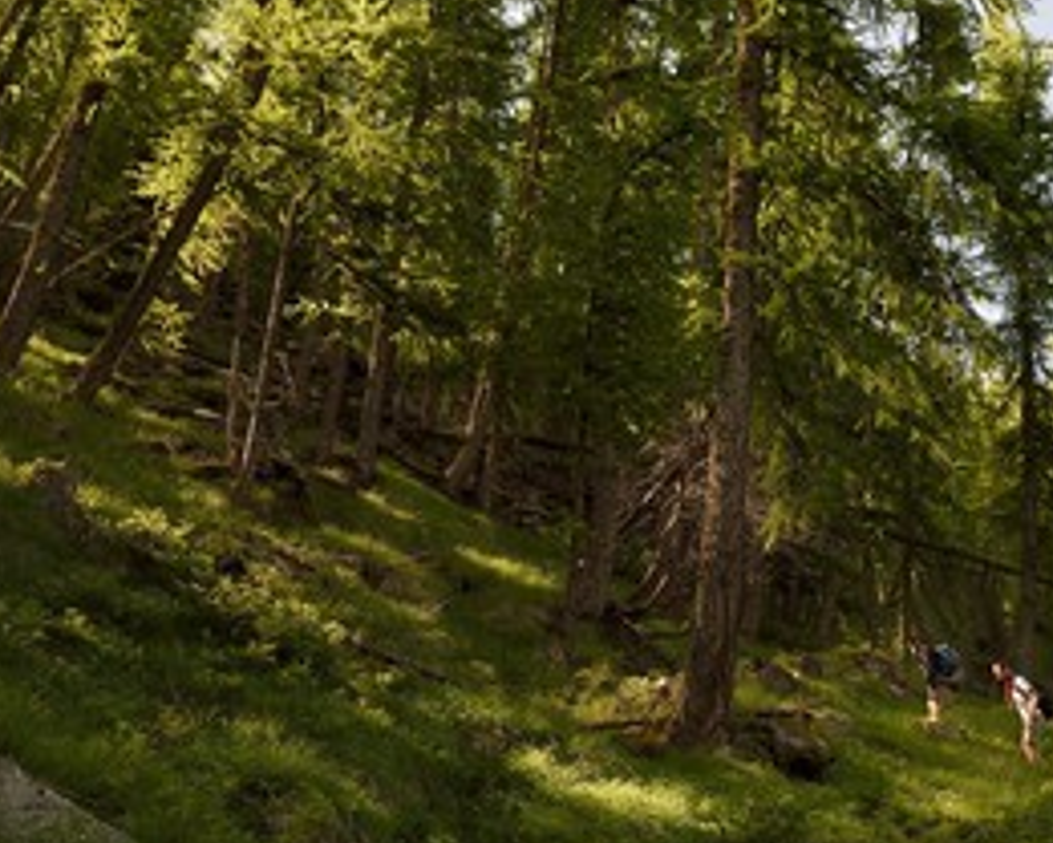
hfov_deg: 39.4
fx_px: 1465
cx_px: 624
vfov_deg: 32.1
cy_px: 438
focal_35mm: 47
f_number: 5.6
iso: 400
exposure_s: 1/250
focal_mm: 31
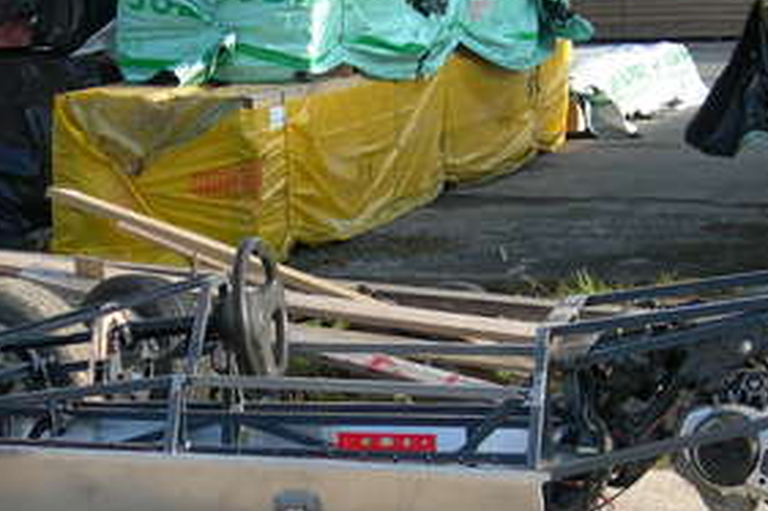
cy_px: 415
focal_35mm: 121
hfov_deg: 16.9
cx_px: 219
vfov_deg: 11.3
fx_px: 2580
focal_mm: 10.6
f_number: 3.2
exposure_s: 1/252
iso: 50
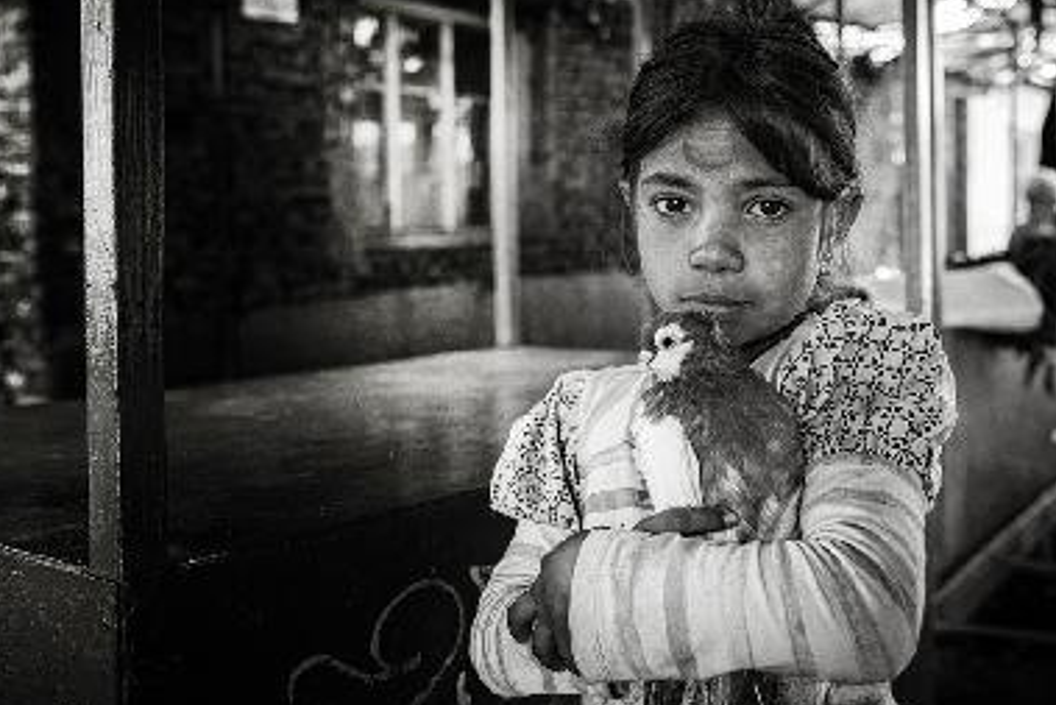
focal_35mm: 38
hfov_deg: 50.6
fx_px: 1115
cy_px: 312
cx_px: 591
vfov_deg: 35.0
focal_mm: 32
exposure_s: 1/320
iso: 640
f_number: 4.5
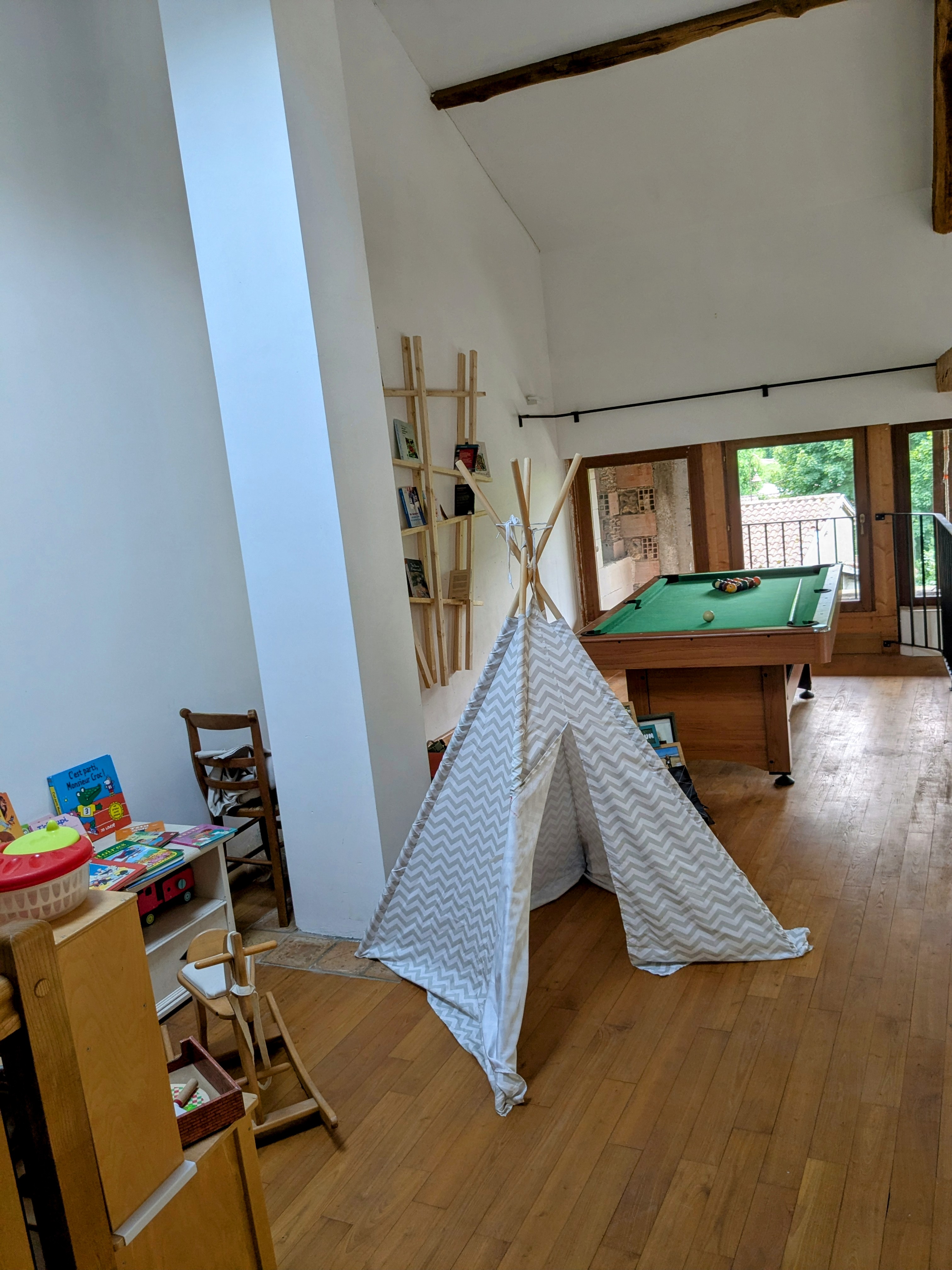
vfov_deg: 65.3
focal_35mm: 27
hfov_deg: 51.4
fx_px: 990
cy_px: 635
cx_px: 476
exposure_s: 1/50
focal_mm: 4.38
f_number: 1.73
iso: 55
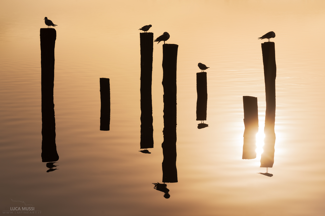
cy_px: 108
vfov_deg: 13.4
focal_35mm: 102
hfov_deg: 20.0
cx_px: 162
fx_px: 921
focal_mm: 102
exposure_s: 1/2000
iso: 100
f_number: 8
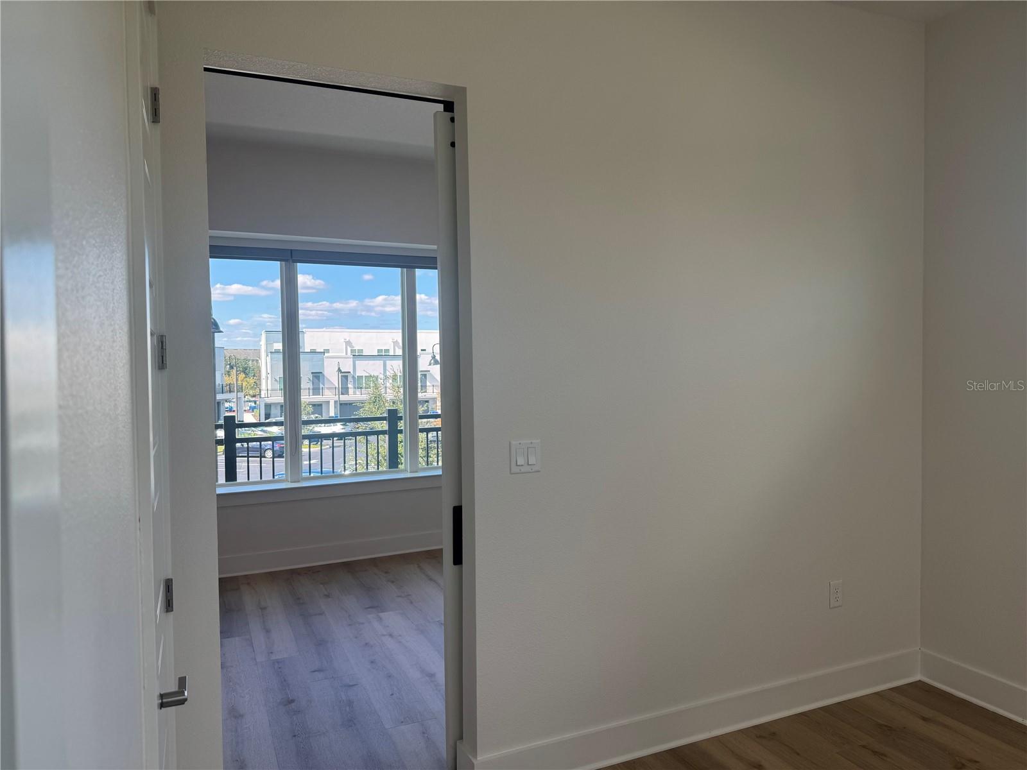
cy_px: 385
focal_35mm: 24
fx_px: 712
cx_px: 514
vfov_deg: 56.8
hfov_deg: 71.6
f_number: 1.78
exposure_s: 1/477
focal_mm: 6.76
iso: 80
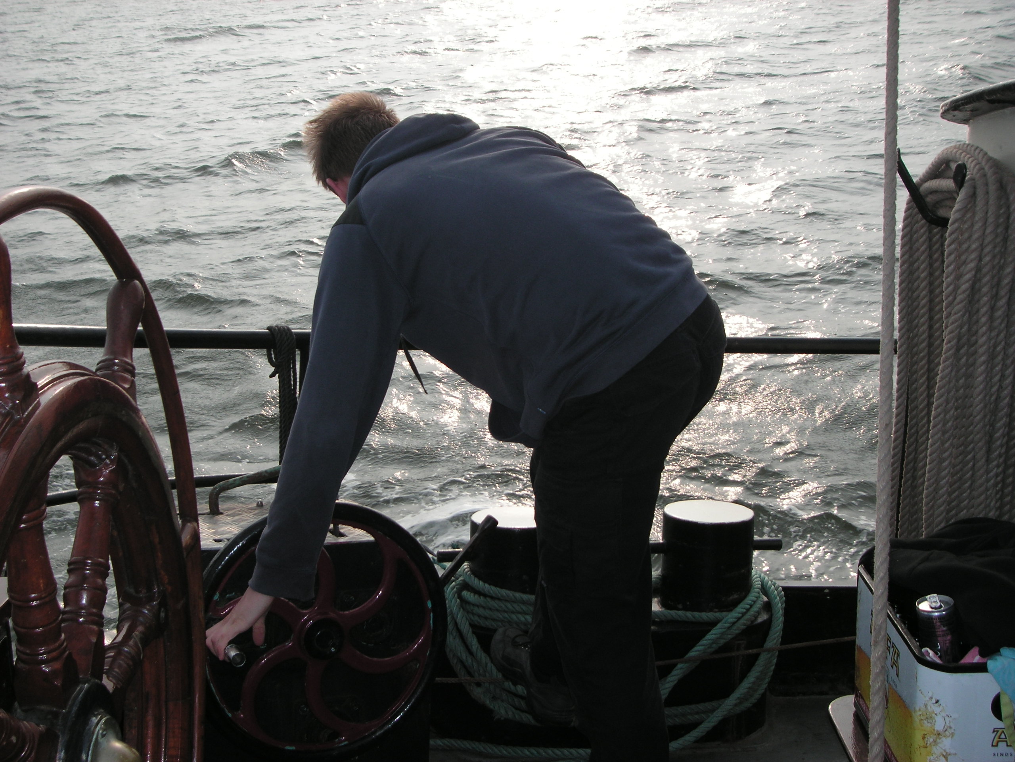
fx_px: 1290
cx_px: 508
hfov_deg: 42.9
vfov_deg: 32.9
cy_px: 381
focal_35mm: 44
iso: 50
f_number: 3.5
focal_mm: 7.3
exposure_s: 1/500
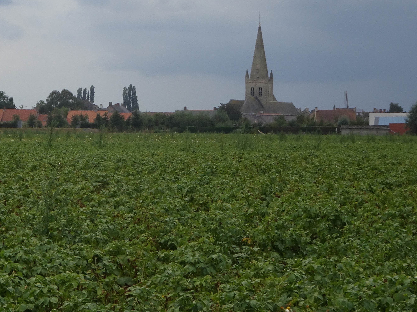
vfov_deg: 8.1
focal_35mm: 184
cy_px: 76
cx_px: 58
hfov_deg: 10.7
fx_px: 2217
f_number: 5
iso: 80
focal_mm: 17.01
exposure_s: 1/500
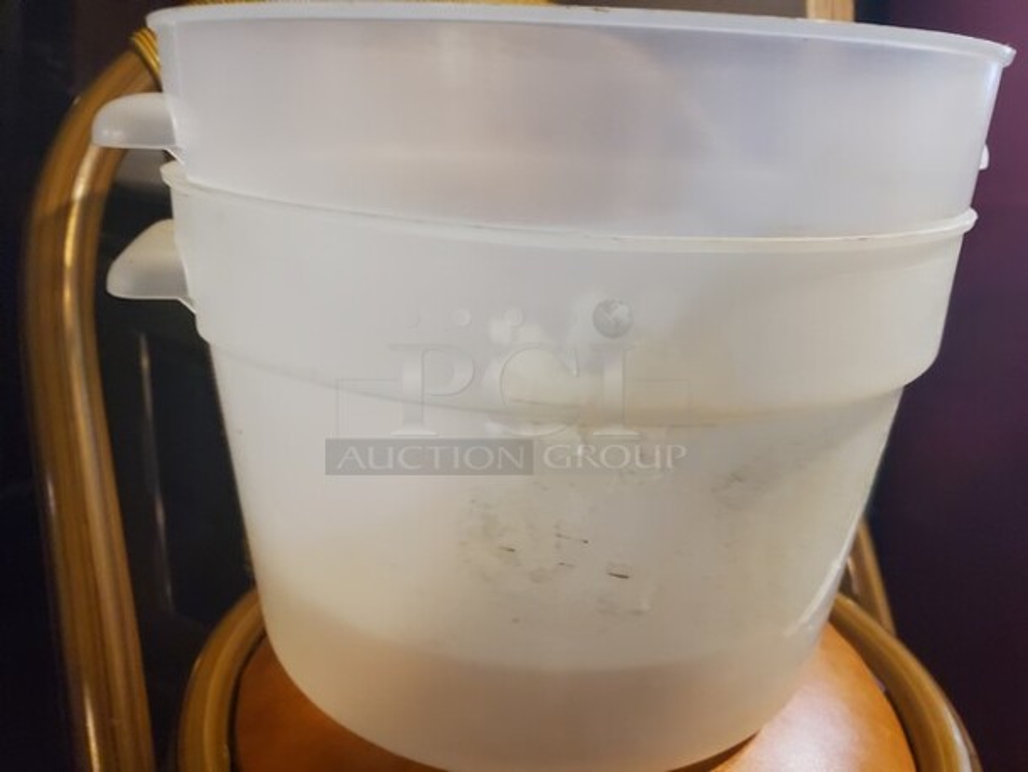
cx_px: 514
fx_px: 772
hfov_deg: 67.3
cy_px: 386
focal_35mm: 26
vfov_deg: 53.1
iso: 640
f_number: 1.5
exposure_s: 1/40
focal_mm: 4.3
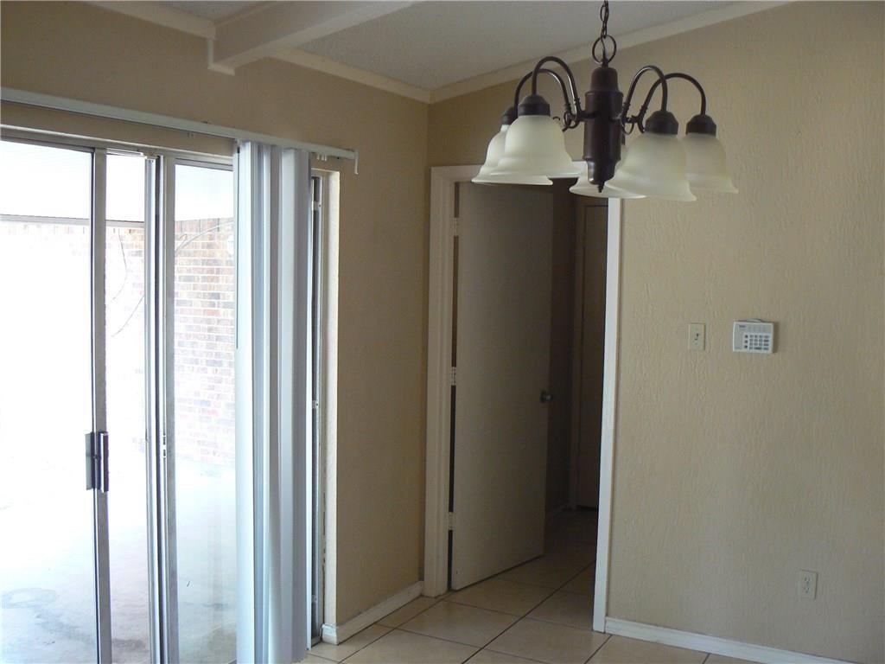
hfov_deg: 51.4
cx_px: 442
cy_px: 332
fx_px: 920
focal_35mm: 36
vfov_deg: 39.7
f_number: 2.8
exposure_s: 1/30
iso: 200
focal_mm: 6
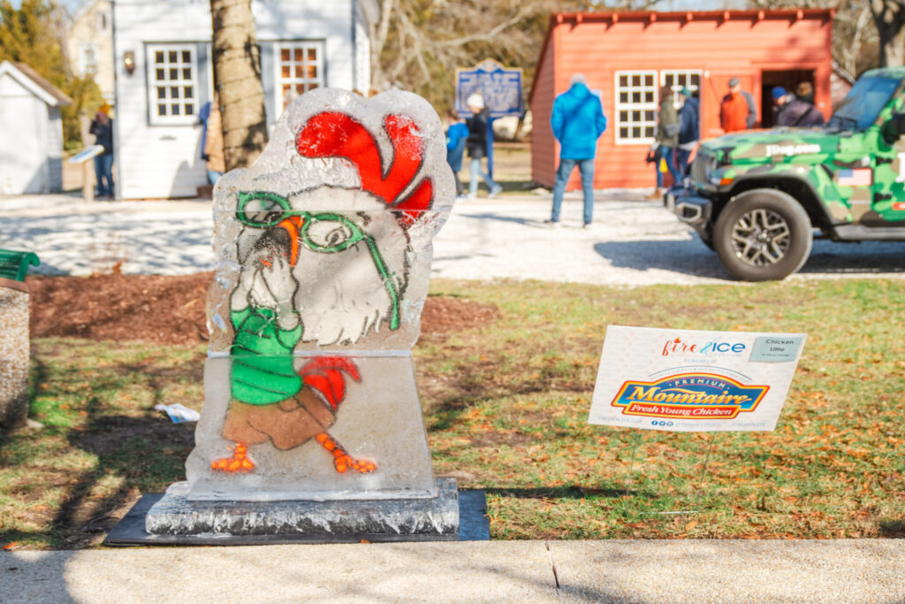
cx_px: 452
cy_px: 302
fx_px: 1433
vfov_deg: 23.8
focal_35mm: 57
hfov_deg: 35.0
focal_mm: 38
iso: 320
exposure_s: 1/8000
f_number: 2.8
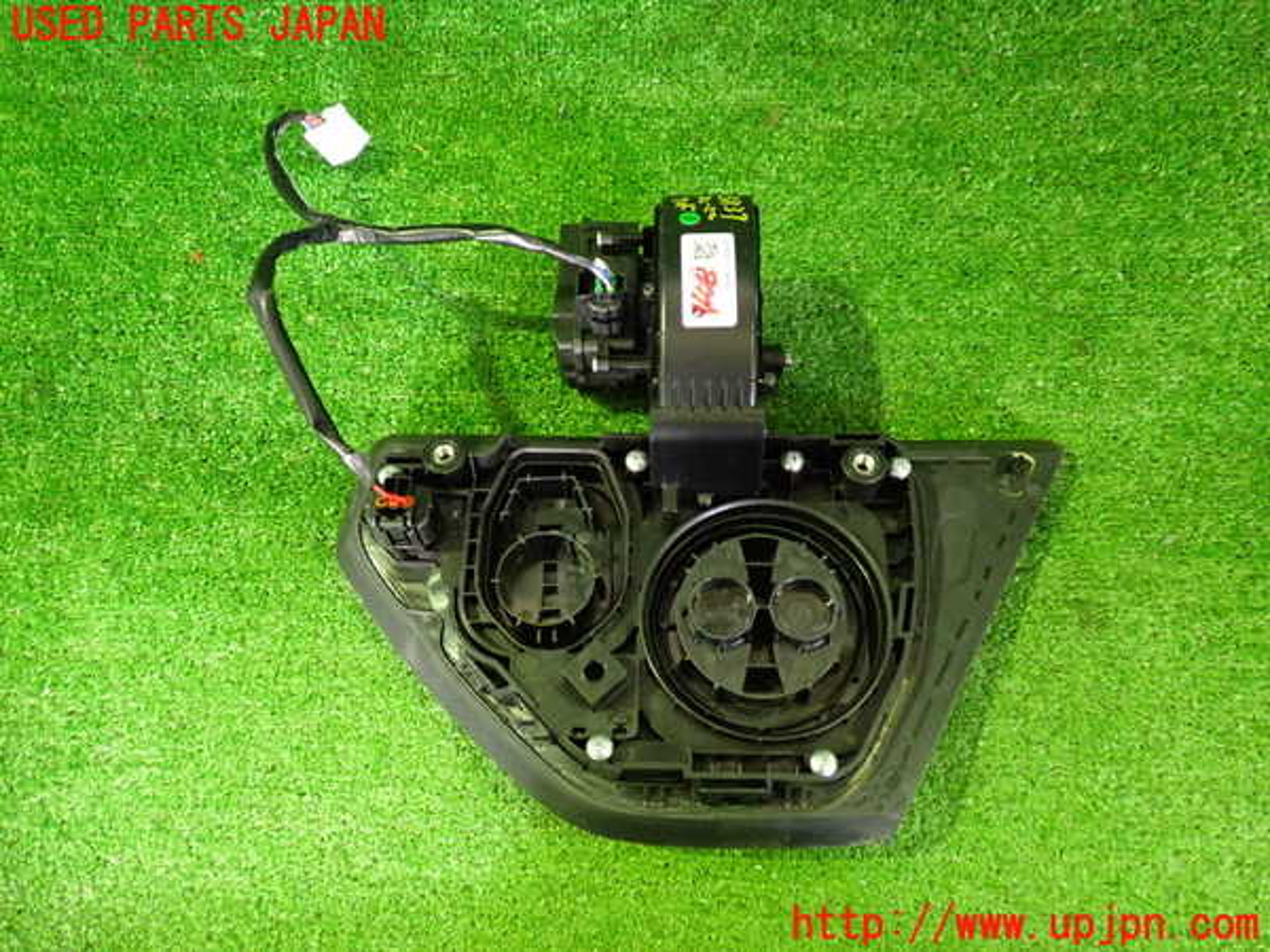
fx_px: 1101
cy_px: 476
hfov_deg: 60.0
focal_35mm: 30
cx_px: 635
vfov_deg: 46.8
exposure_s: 1/20
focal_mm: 5.4
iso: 800
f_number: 2.3
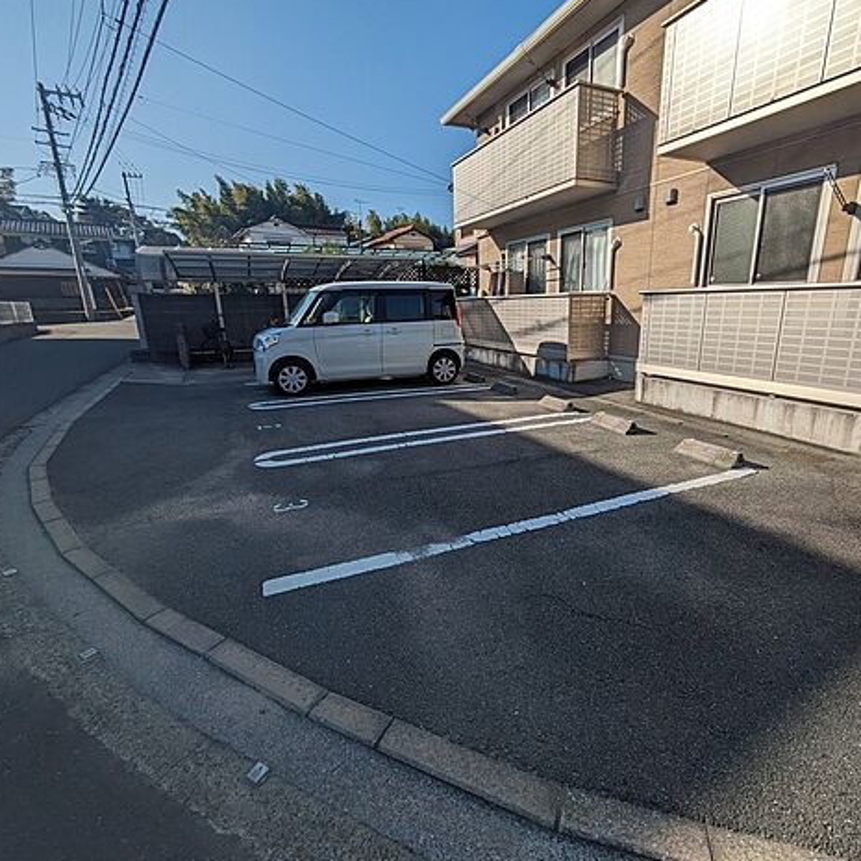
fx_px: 478
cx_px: 475
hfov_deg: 83.7
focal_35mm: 17
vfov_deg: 84.0
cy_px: 431
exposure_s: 1/3559
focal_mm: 1.83
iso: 46
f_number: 2.2
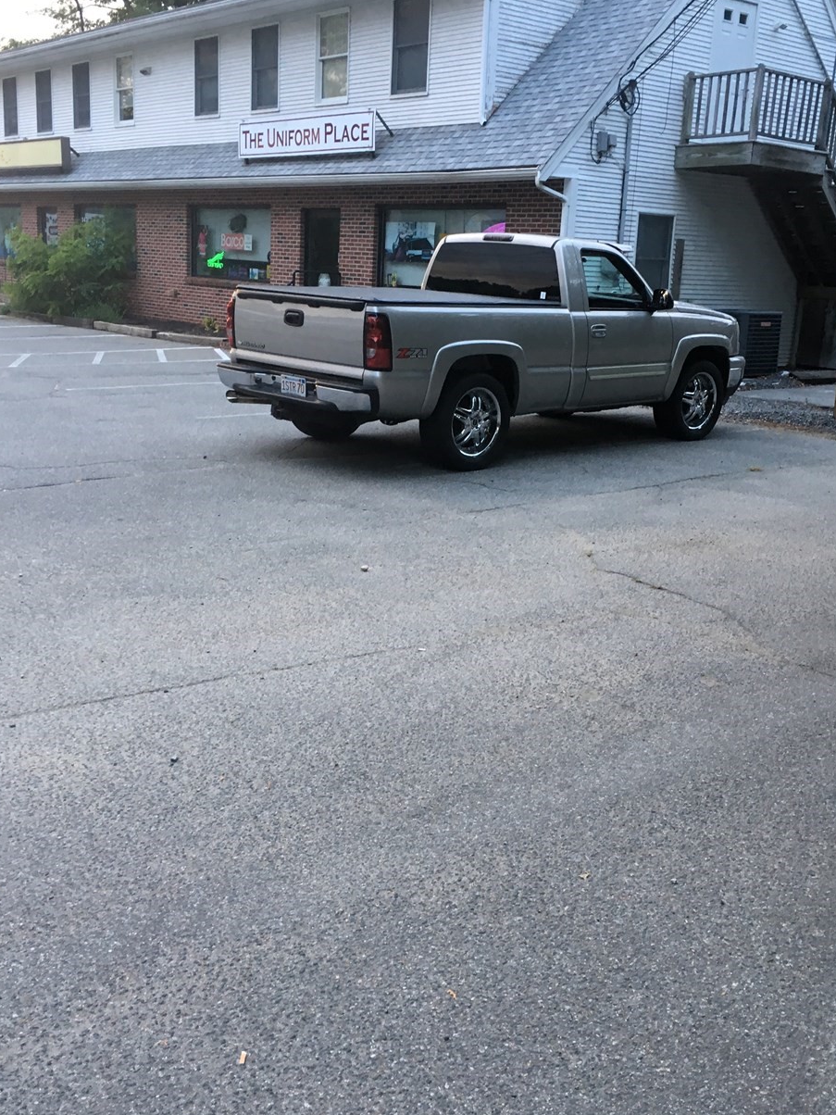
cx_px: 419
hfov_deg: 38.7
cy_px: 545
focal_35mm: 37
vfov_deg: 50.1
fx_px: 1191
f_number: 2.2
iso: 32
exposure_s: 1/30
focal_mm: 4.15
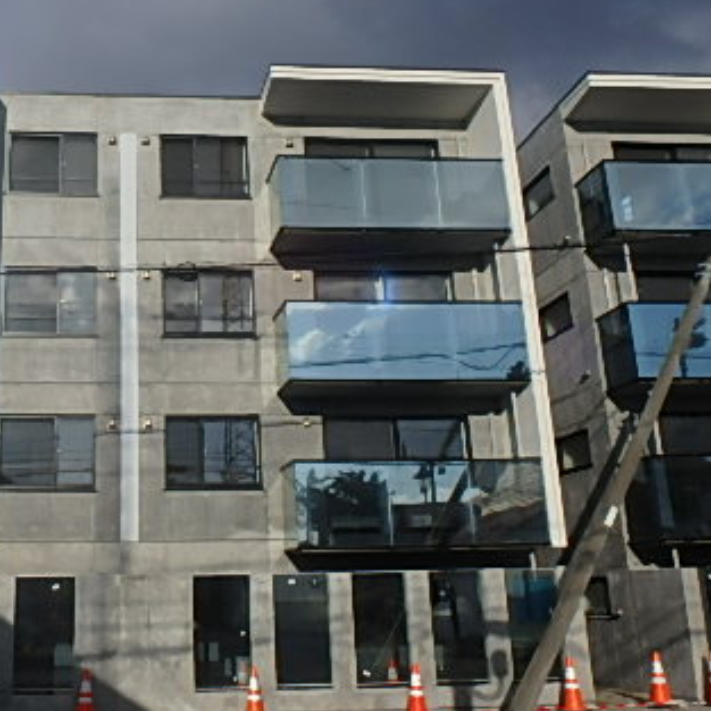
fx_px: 883
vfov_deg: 43.8
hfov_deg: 42.3
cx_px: 166
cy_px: 370
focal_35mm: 38
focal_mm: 3.7
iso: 125
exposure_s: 1/1000
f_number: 6
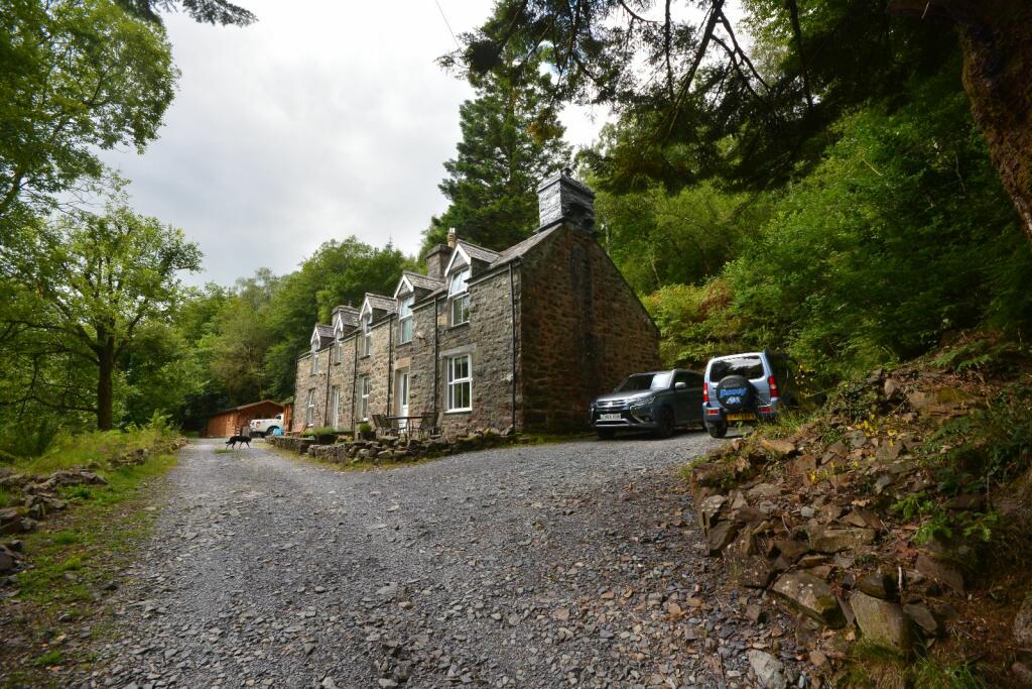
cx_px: 516
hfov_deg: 100.4
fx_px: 430
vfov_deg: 77.3
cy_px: 344
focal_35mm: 15
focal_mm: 10
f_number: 10
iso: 320
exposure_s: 1/200
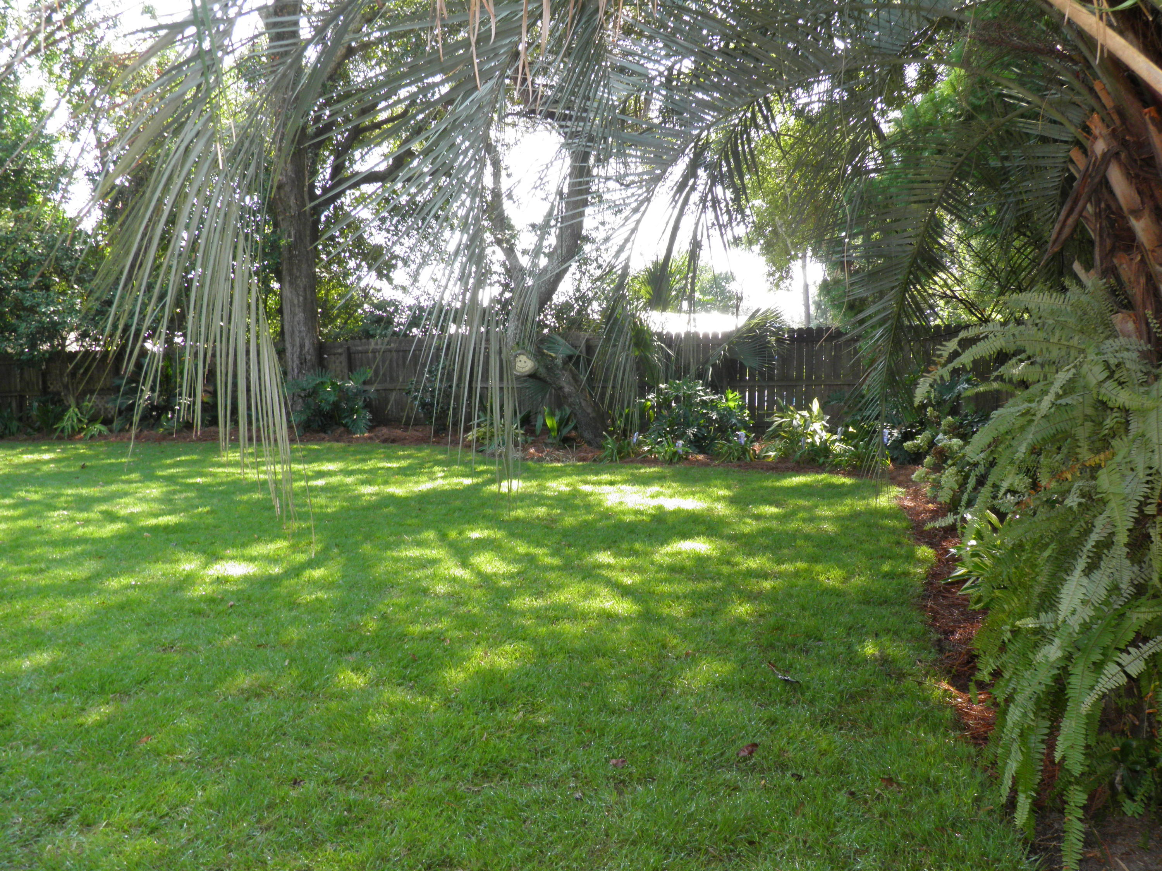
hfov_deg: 63.4
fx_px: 940
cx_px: 581
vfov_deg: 49.7
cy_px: 436
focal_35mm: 28
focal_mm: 4.9
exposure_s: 1/50
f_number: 5
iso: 100
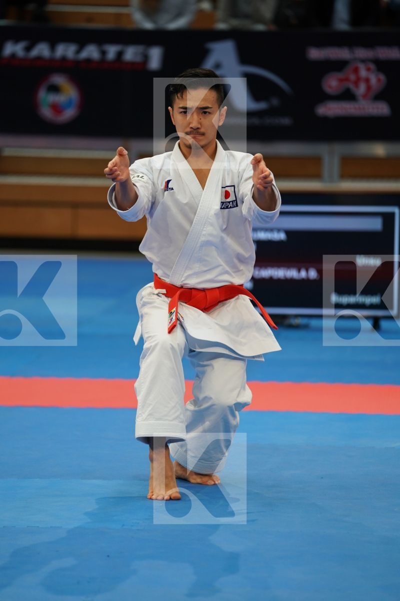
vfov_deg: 10.3
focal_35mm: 200
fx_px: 3333
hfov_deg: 6.9
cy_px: 300
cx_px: 200
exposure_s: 1/500
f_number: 2.8
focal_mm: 200
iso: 800
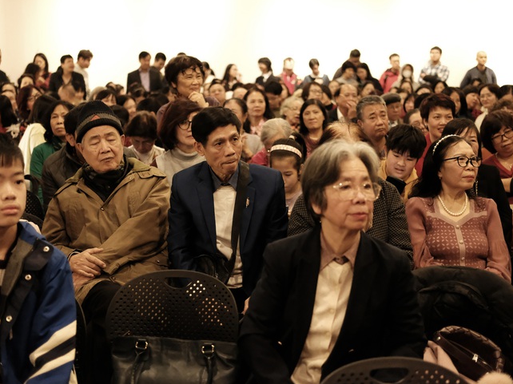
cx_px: 253
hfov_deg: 33.2
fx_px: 859
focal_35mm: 58
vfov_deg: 25.2
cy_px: 191
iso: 12800
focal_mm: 35
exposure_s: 1/800
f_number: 2
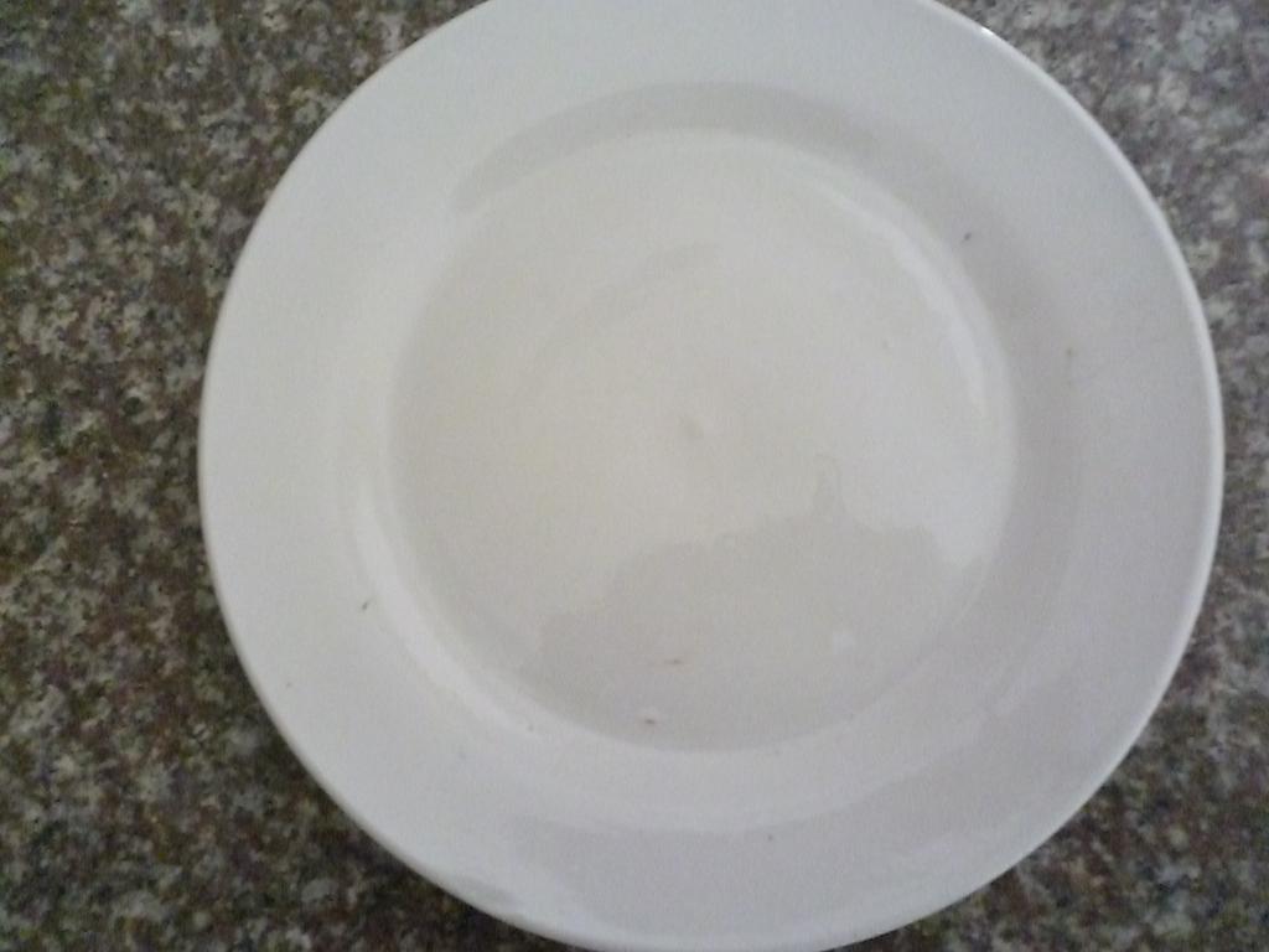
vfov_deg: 49.7
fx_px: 1026
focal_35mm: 28
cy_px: 476
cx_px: 634
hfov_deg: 63.4
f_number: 3.1
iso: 1600
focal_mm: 5
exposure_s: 1/60
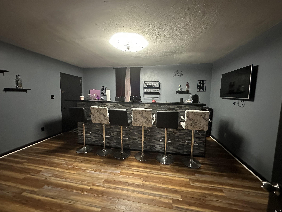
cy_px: 106
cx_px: 141
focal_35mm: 14
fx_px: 114
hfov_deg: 102.1
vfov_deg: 85.7
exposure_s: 1/40
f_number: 2.2
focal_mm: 2.22
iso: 1000
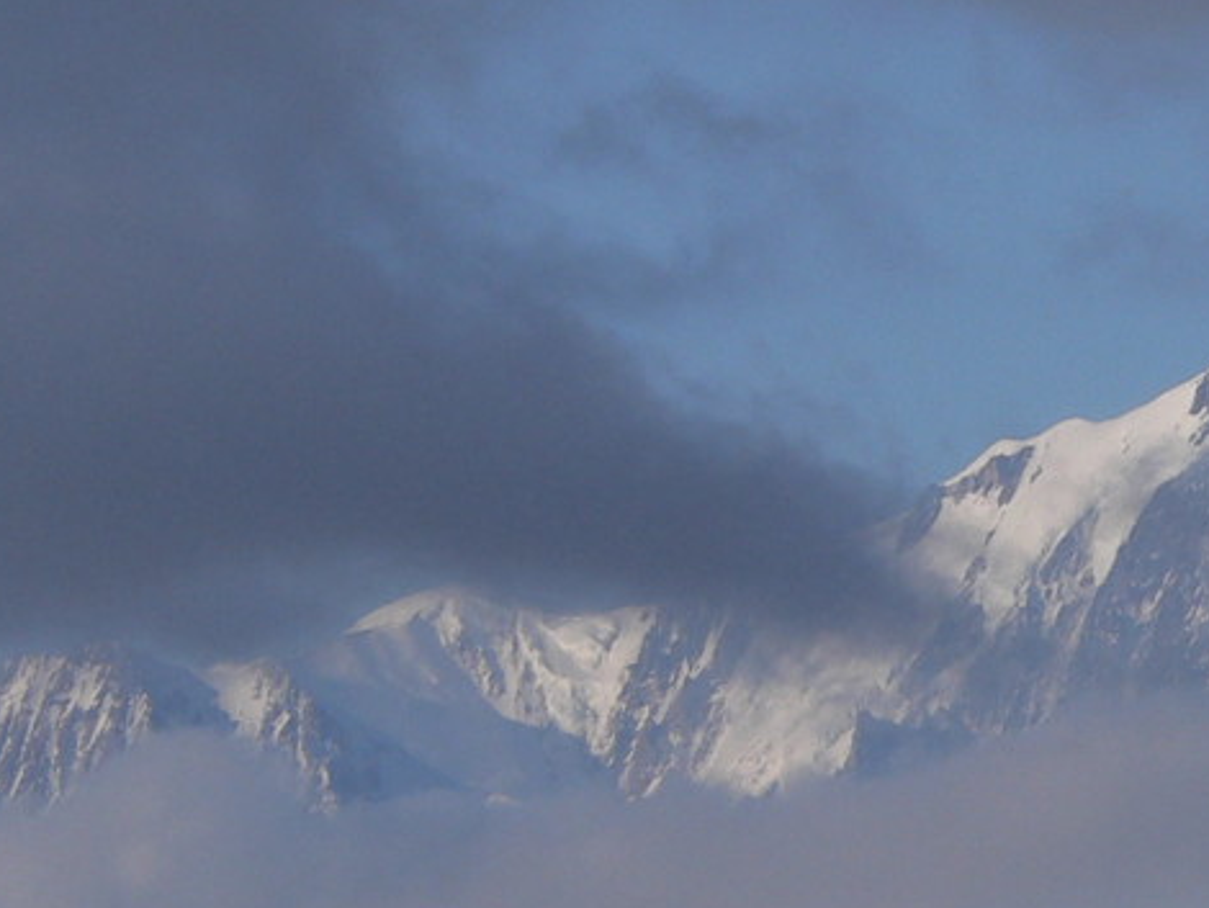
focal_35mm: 587
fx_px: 20512
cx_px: 1345
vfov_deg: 2.5
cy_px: 592
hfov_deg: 3.4
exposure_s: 1/640
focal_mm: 38.3
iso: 80
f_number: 5.6
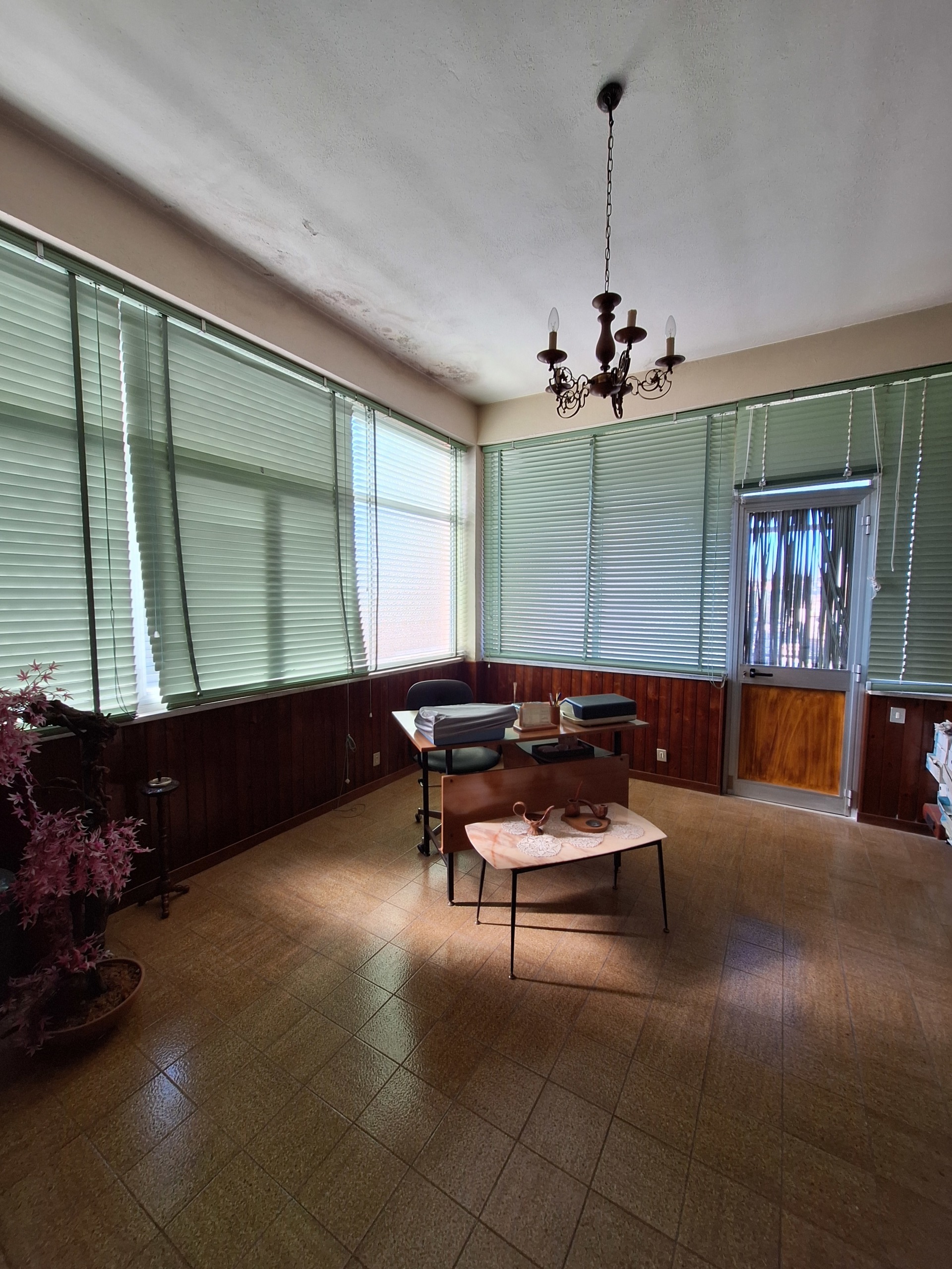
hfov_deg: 89.9
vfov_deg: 106.2
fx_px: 477
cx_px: 476
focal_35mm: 13
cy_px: 634
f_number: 2.2
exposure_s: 1/101
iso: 40
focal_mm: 1.74
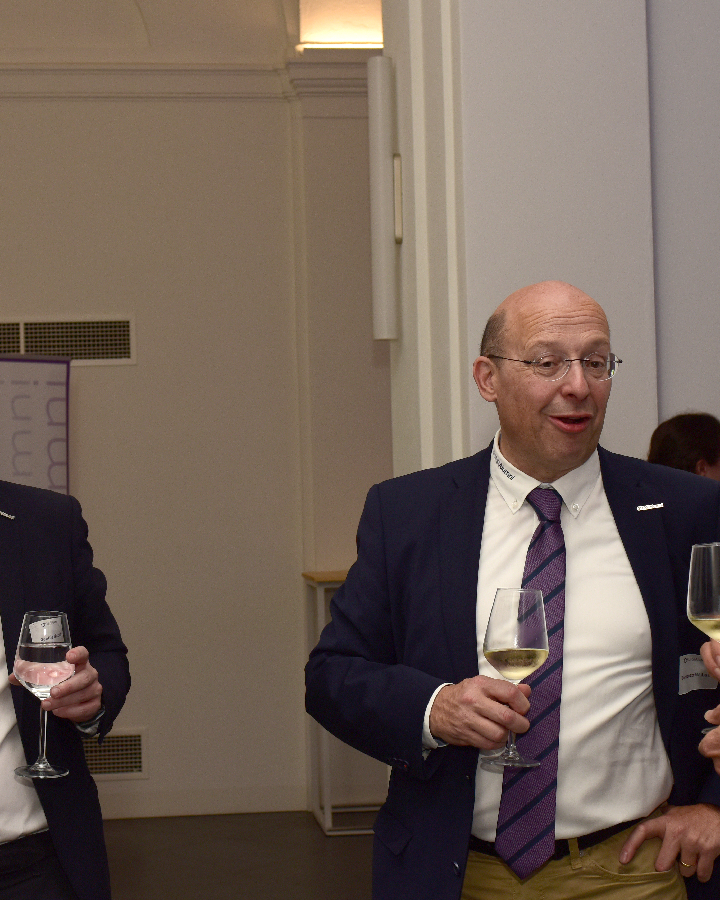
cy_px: 513
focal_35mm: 75
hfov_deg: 20.4
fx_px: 1998
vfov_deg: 25.4
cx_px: 314
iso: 500
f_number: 6.3
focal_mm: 38
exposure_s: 1/60
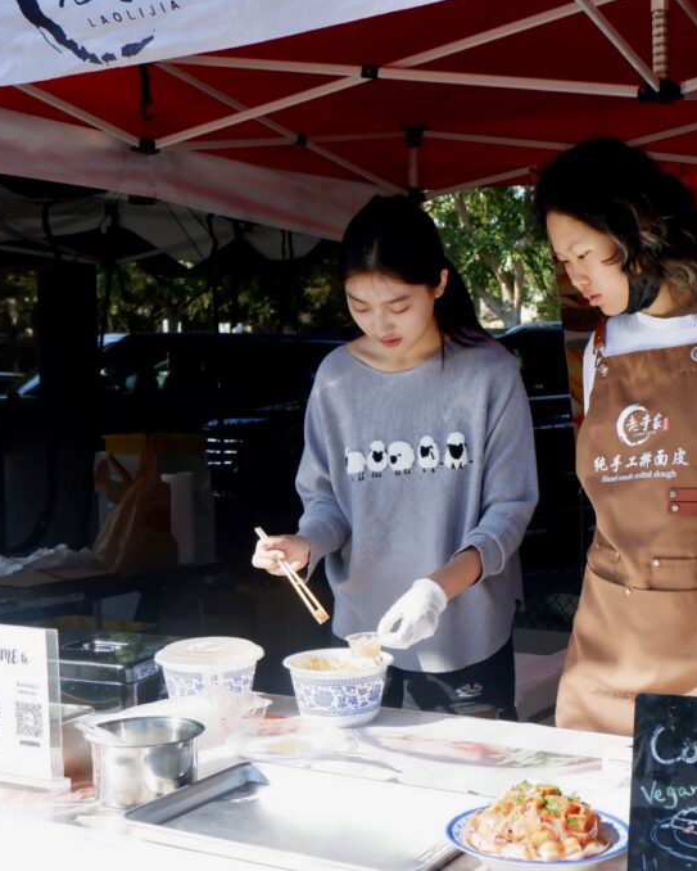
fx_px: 1314
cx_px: 413
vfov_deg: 36.6
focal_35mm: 51
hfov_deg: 29.6
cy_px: 436
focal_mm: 24.2
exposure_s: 1/400
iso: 400
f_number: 6.4
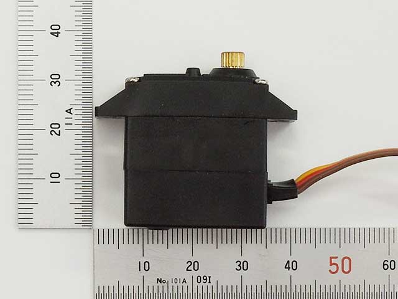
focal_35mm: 54
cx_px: 199
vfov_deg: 27.0
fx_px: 621
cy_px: 150
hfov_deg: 35.5
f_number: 4.2
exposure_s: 1/125
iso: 100
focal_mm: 9.8
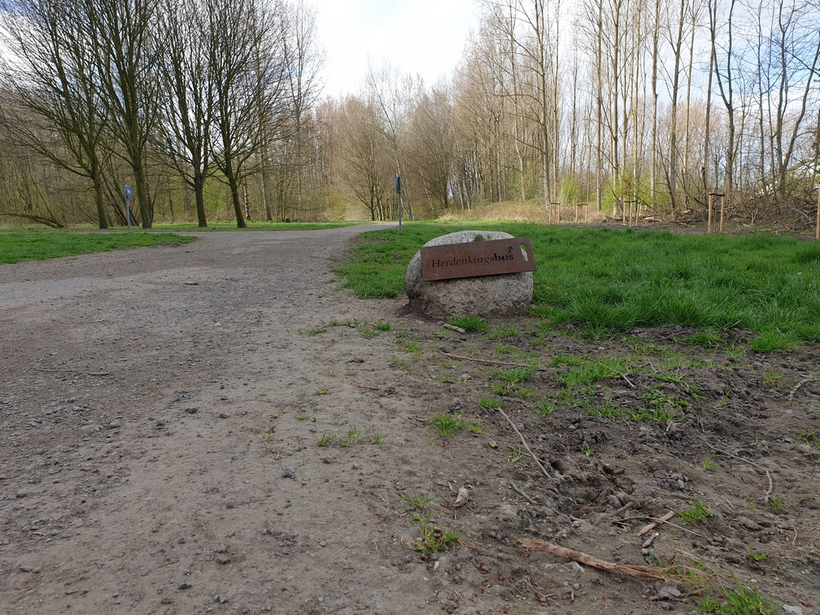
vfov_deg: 53.1
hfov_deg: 67.3
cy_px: 308
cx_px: 410
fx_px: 616
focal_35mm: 26
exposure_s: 1/675
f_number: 2.4
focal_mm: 4.3
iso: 50
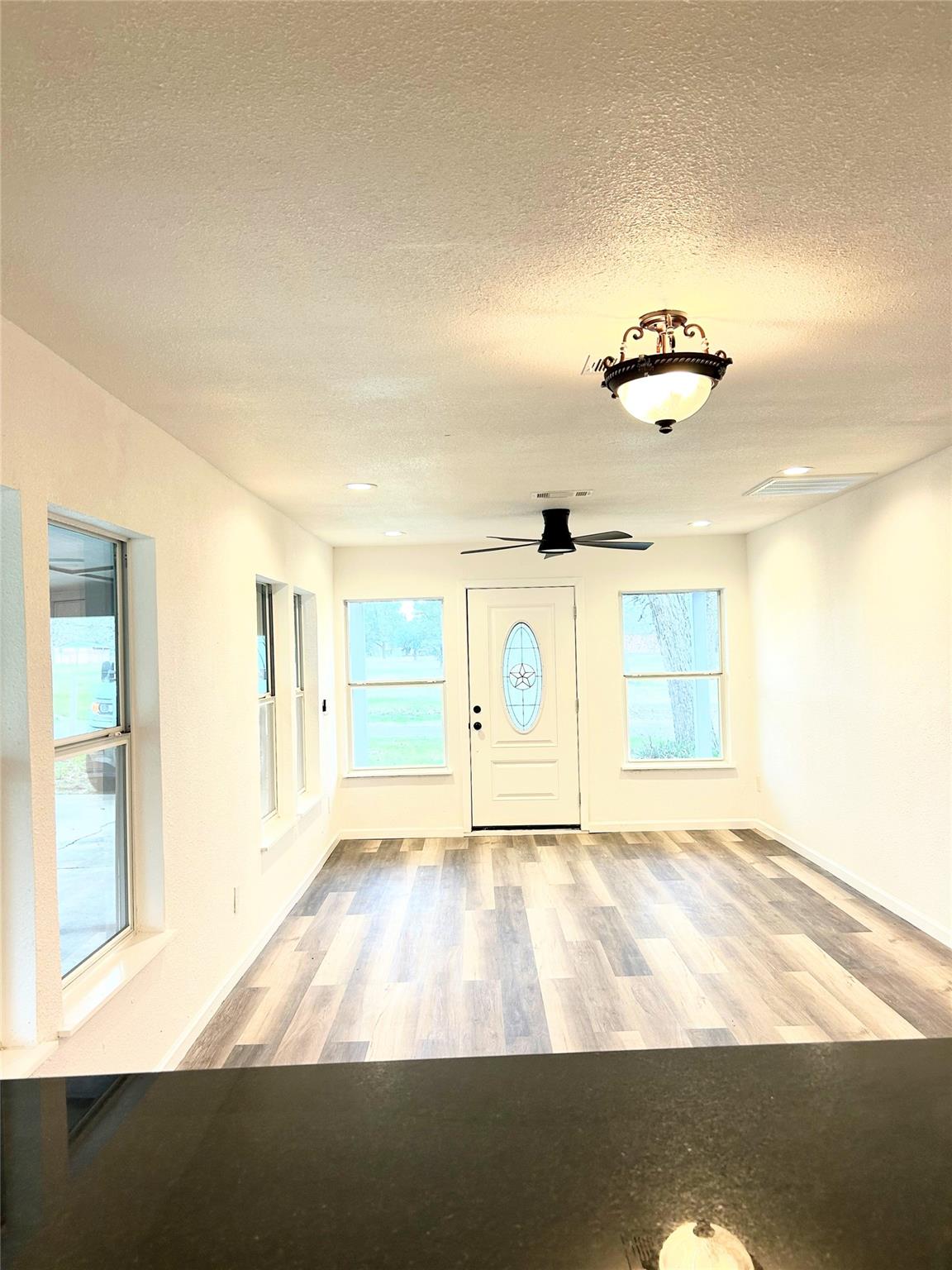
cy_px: 635
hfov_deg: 53.1
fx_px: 953
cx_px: 476
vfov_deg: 67.3
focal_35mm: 26
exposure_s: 1/60
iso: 64
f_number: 1.5
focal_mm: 5.7
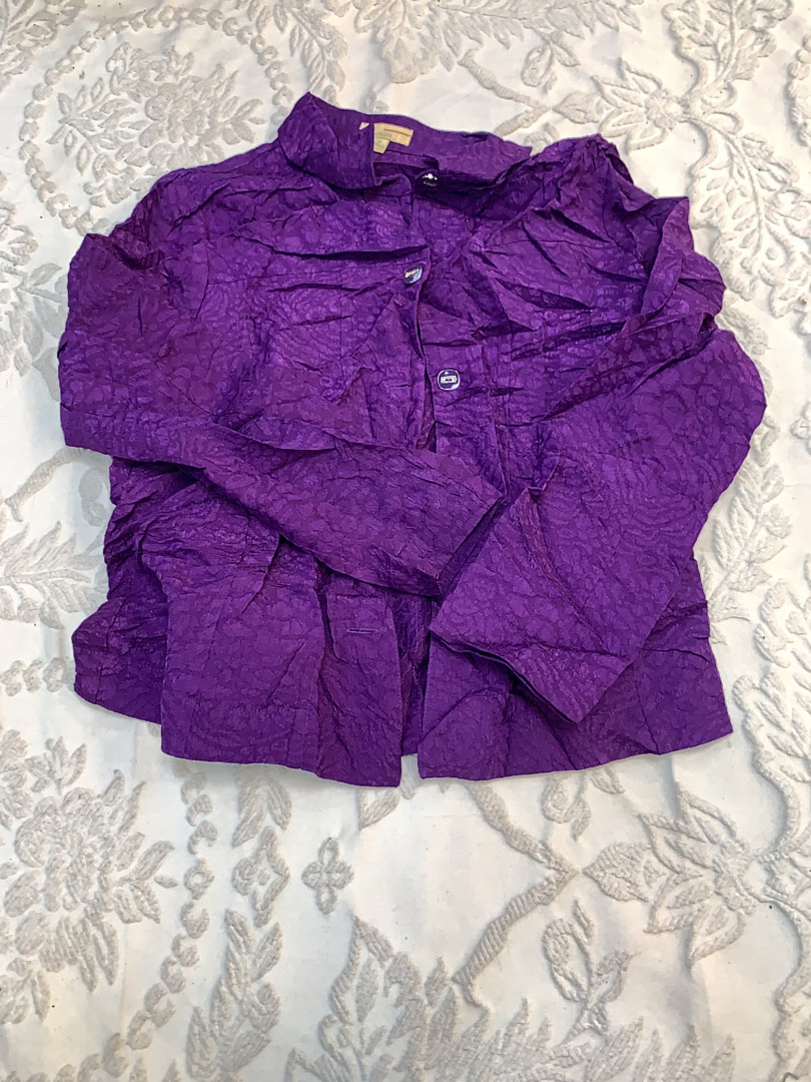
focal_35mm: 26
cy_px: 541
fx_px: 812
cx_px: 406
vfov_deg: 67.3
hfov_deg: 53.1
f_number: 1.8
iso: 64
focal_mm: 4.25
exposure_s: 1/100
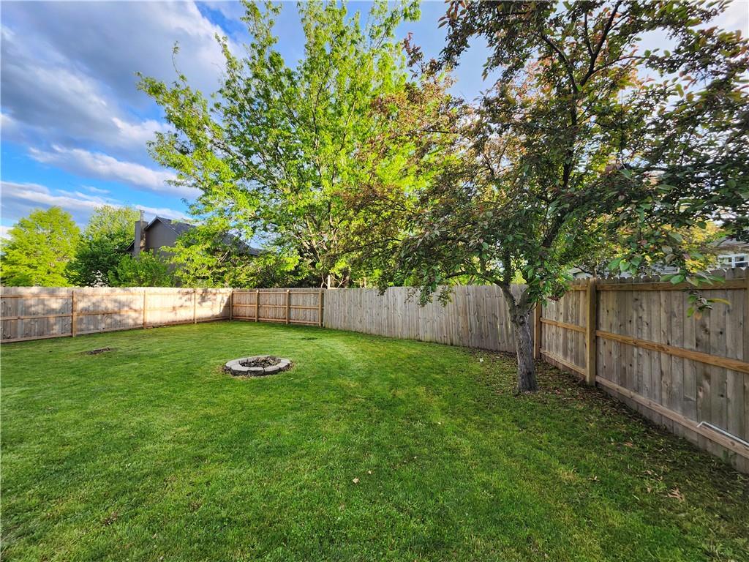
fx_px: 281
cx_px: 374
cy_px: 281
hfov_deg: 106.2
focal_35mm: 13
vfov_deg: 89.9
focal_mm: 1.74
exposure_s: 1/197
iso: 40
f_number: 2.2
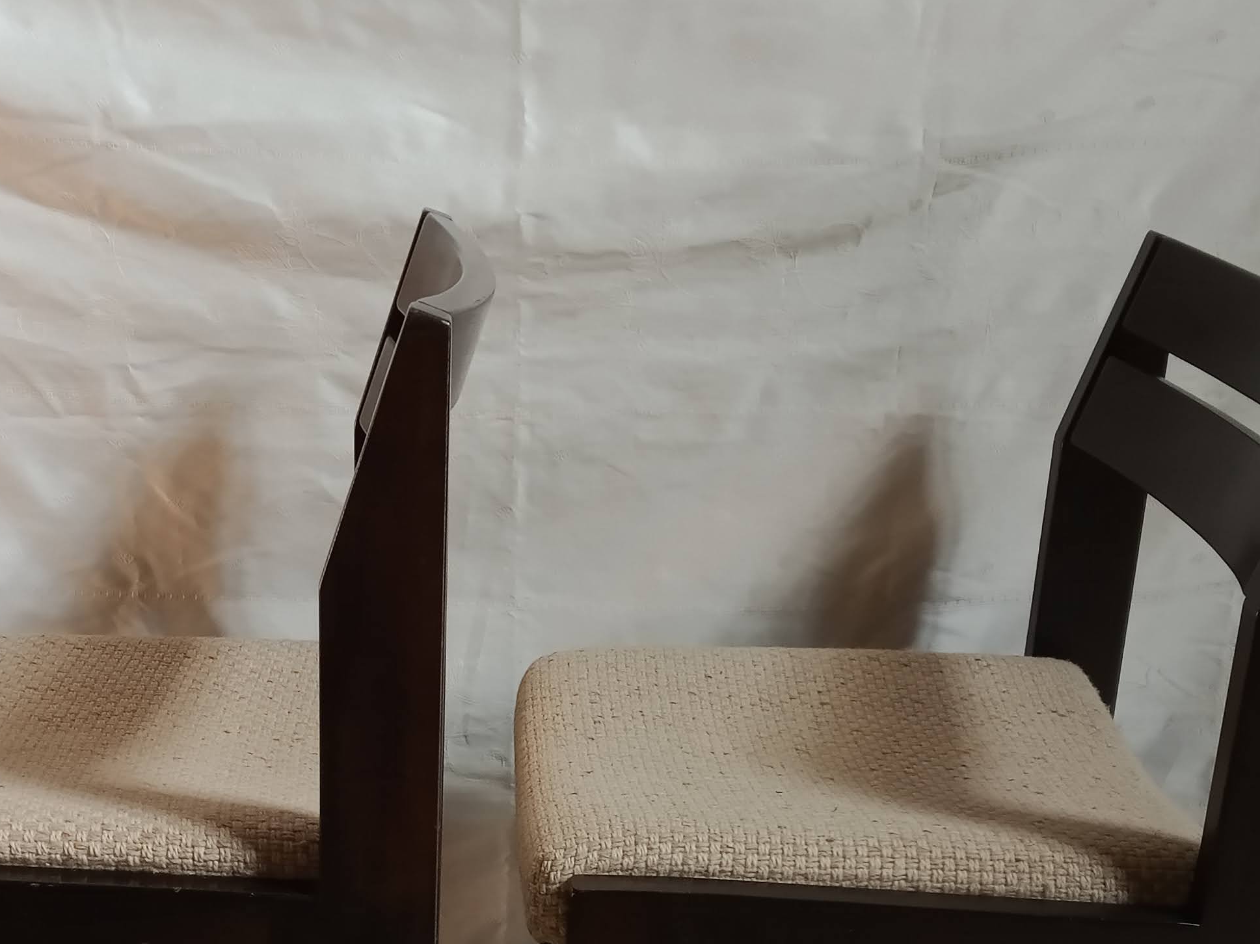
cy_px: 814
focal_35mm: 58
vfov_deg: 24.6
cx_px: 563
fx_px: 2111
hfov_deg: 33.2
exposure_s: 1/33.3
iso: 215
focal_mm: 3.54
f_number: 2
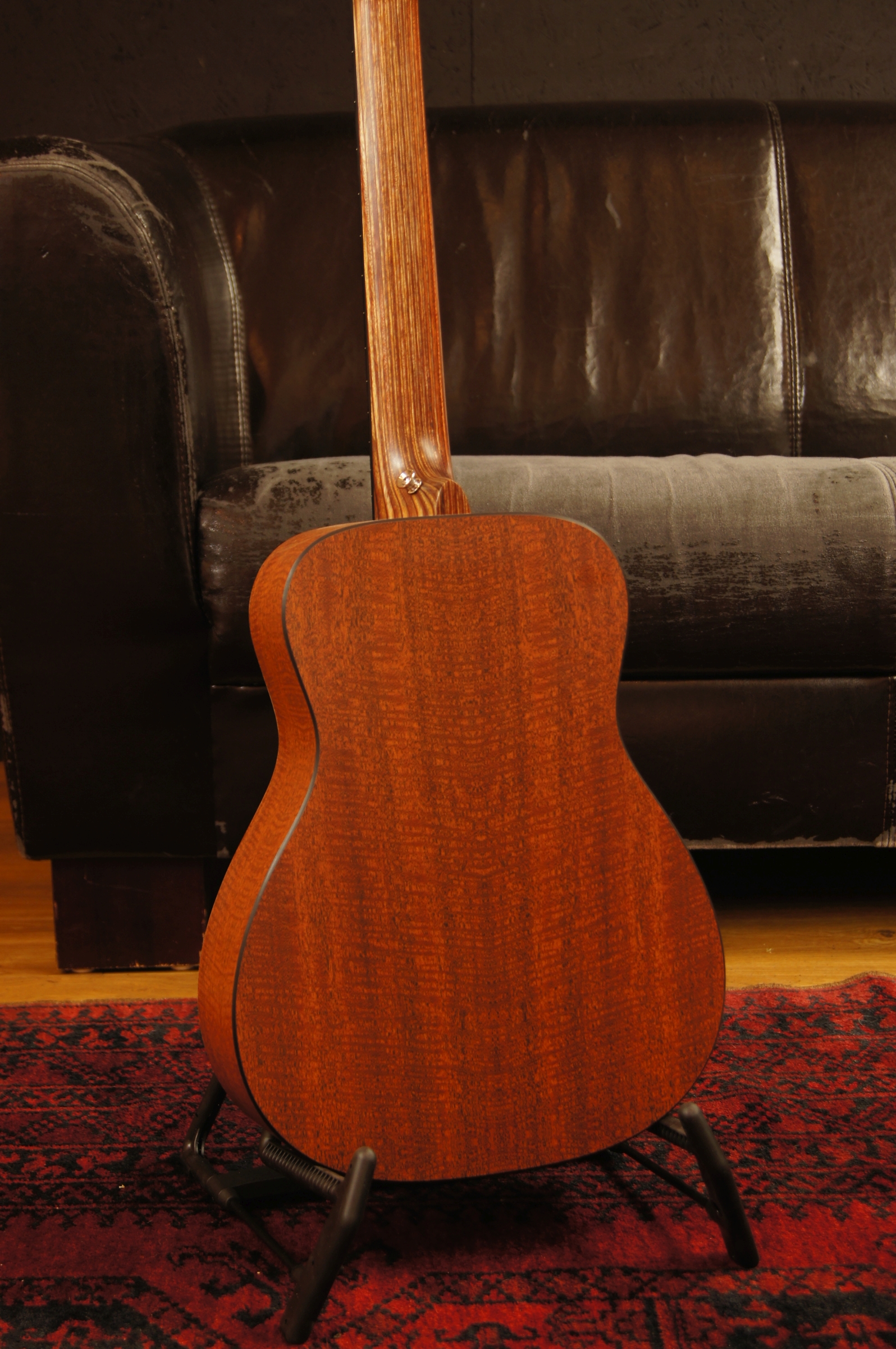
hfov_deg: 20.1
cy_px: 674
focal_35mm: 68
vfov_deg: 29.9
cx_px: 448
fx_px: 2524
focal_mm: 45
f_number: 5.6
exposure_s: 1/5
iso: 100
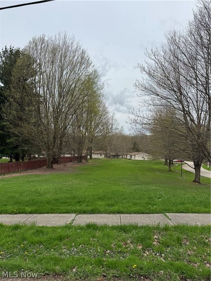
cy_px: 140
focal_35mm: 24
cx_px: 106
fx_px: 195
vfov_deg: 71.6
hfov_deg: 56.8
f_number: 1.78
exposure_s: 1/2105
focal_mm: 6.76
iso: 80
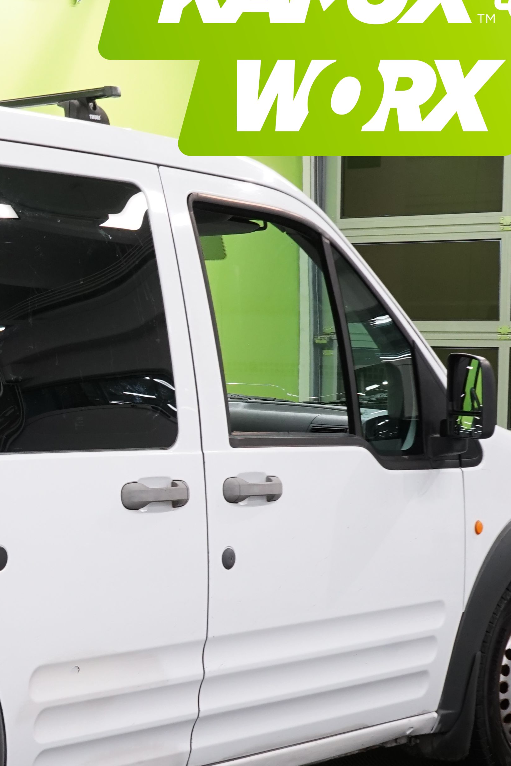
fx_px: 1831
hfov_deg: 15.1
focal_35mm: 86
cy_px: 475
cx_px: -175
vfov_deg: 23.6
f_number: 10
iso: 800
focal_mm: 35
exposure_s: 1/20
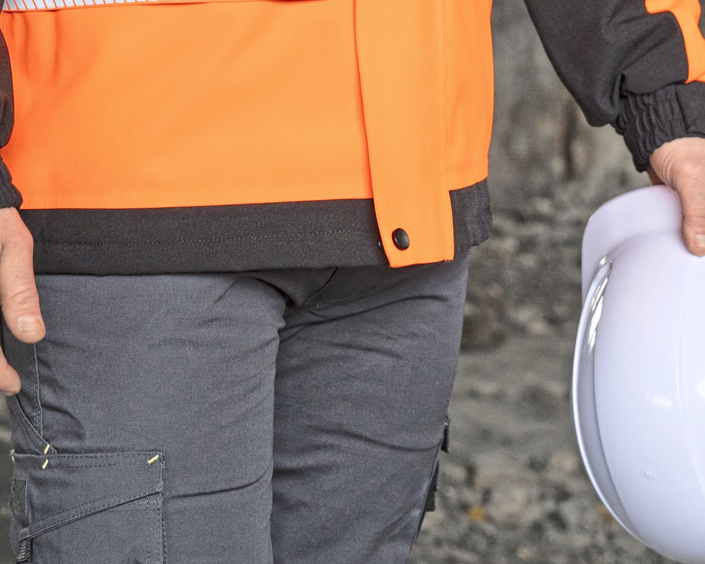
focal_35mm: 134
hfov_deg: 14.4
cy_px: -238
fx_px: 2796
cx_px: 293
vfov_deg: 11.1
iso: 1000
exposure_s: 1/200
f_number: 3.5
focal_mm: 51
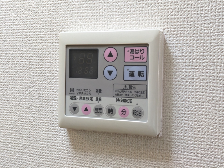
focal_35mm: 51
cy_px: 84
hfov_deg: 37.5
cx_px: 112
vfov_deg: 28.6
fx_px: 330
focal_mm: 5.43
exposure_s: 1/120
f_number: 1.89
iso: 417
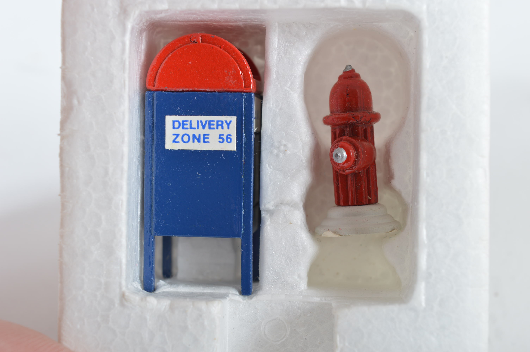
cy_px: 176
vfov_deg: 17.5
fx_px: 1147
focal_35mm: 78
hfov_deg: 26.0
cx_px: 265
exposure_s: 1/160
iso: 100
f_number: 11
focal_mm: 52
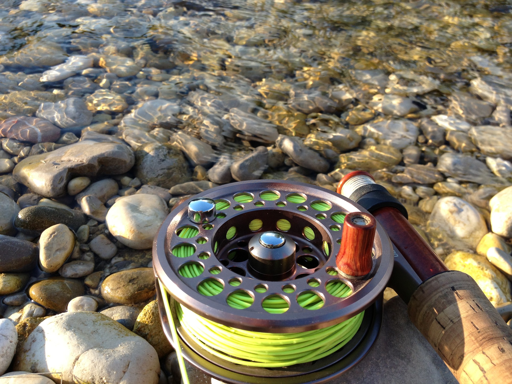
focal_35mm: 35
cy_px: 192
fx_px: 518
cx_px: 256
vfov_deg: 40.7
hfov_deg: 52.6
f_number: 2.4
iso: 50
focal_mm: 4.28
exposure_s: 1/345
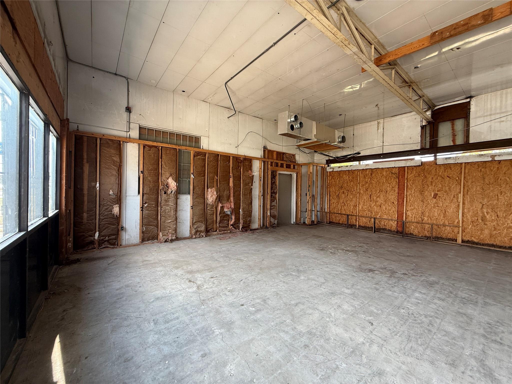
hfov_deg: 102.1
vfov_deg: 85.7
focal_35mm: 14
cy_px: 192
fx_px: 207
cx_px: 256
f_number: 2.2
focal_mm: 2.22
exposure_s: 1/99
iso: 100
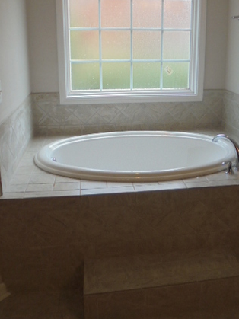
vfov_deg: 50.9
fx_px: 332
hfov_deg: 39.5
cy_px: 122
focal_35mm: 36
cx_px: 140
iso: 100
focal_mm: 4.6
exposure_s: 1/60
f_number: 3.5
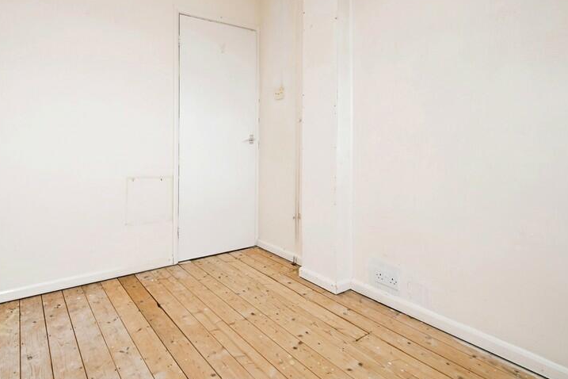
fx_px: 316
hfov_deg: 83.0
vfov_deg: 61.3
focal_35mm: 20
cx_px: 229
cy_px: 148
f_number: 4.5
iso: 100
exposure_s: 1/80
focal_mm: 14
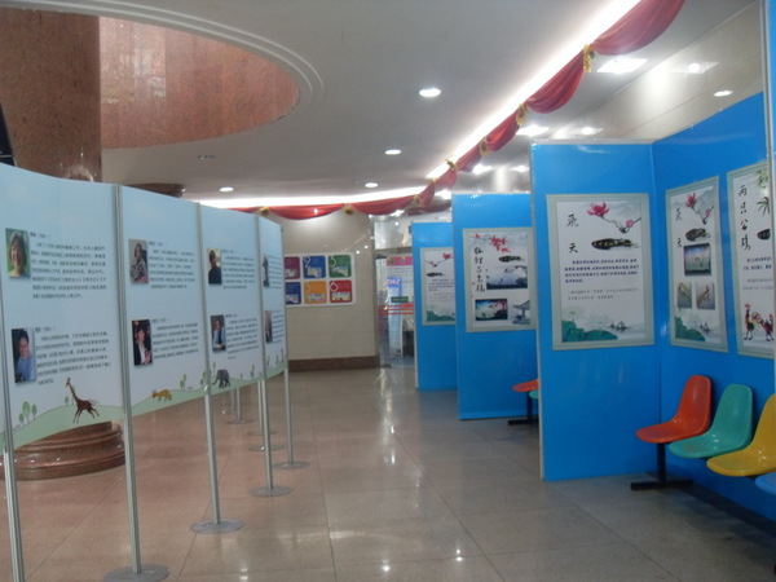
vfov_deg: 41.8
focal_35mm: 34
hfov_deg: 54.0
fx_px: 762
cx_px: 388
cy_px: 291
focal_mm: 6.3
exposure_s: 1/15
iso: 200
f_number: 2.8
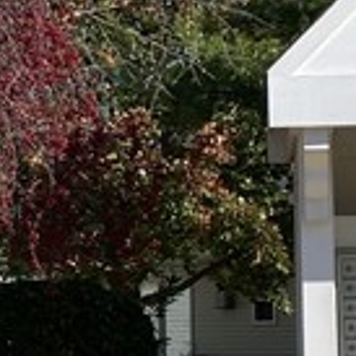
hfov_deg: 9.4
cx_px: -379
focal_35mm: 172
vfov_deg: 10.2
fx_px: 2001
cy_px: 133
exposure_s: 1/2688
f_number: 1.8
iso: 32
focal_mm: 4.25
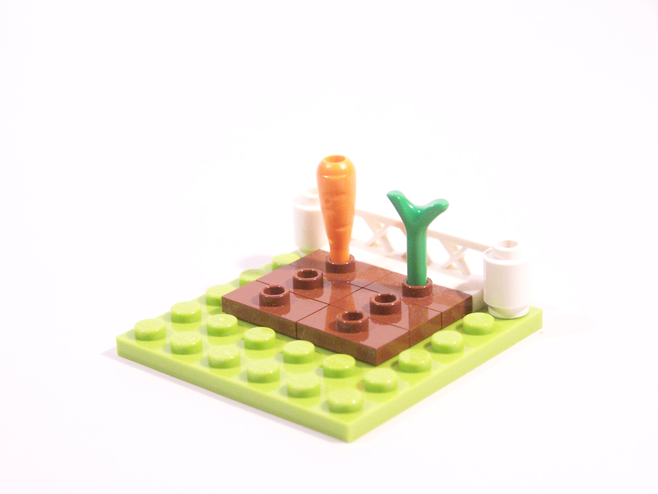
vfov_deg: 15.7
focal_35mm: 94
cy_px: 247
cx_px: 329
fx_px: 1787
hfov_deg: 20.9
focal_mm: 15.6
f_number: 3.2
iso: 400
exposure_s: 1/45
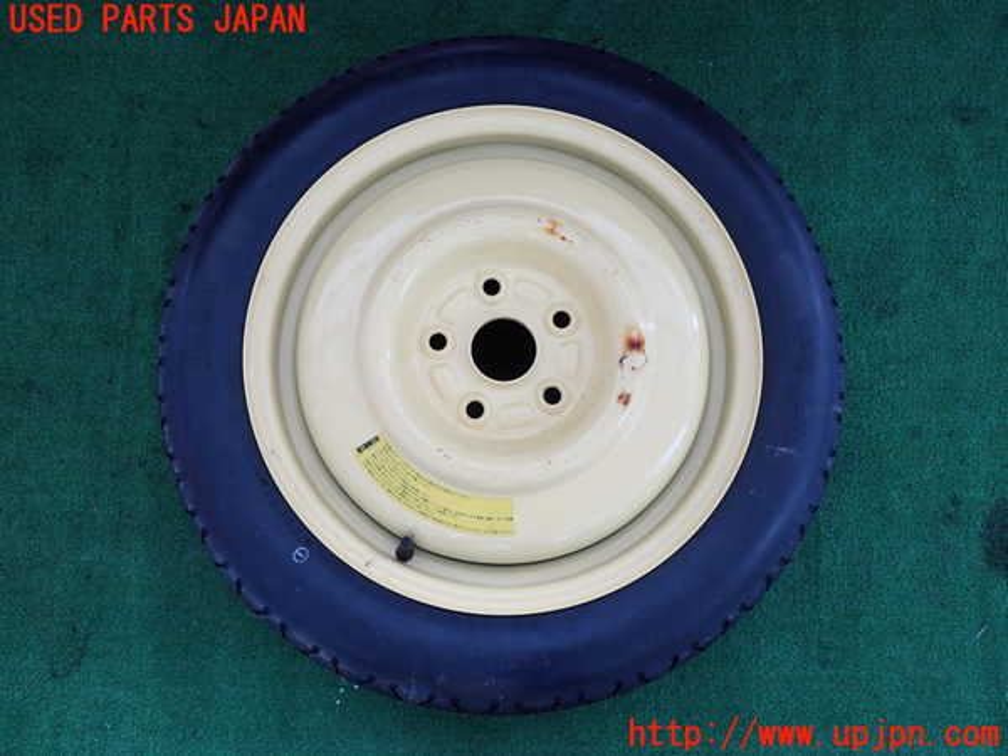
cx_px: 504
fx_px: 874
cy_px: 378
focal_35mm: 30
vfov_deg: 46.8
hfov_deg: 60.0
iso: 125
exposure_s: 1/60
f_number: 2.3
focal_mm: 5.5
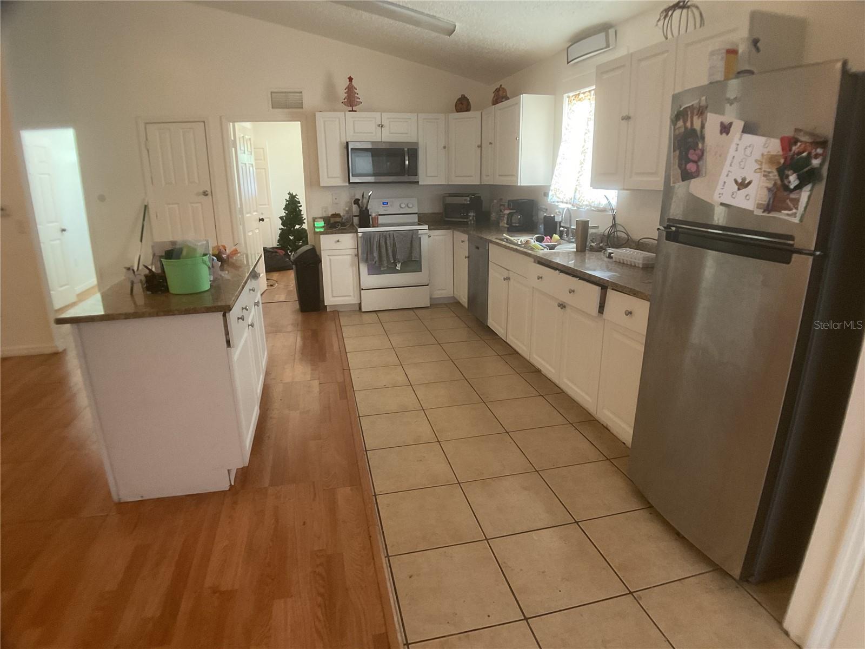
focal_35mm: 29
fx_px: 725
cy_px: 324
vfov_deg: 48.2
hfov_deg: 61.7
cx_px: 432
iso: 250
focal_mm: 3
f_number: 1.8
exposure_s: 1/50
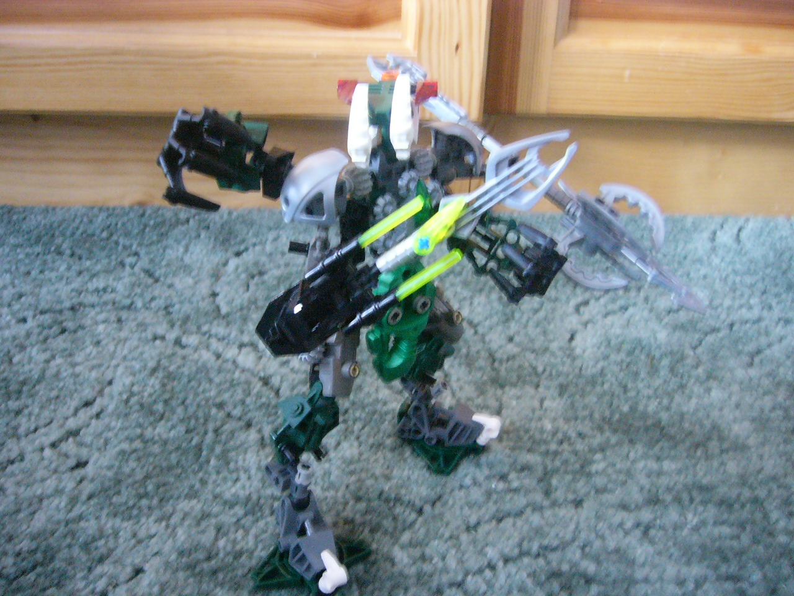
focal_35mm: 35
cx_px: 397
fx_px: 803
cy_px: 298
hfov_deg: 52.6
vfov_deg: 40.7
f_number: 2.8
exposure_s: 1/8
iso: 400
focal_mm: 5.8
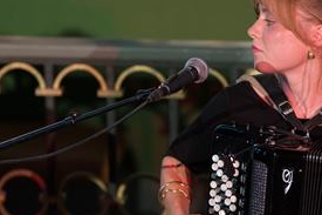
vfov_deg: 1.7
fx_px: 7026
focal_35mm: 786
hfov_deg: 2.6
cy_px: 190
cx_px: 217
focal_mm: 300
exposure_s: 1/400
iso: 1600
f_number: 2.8
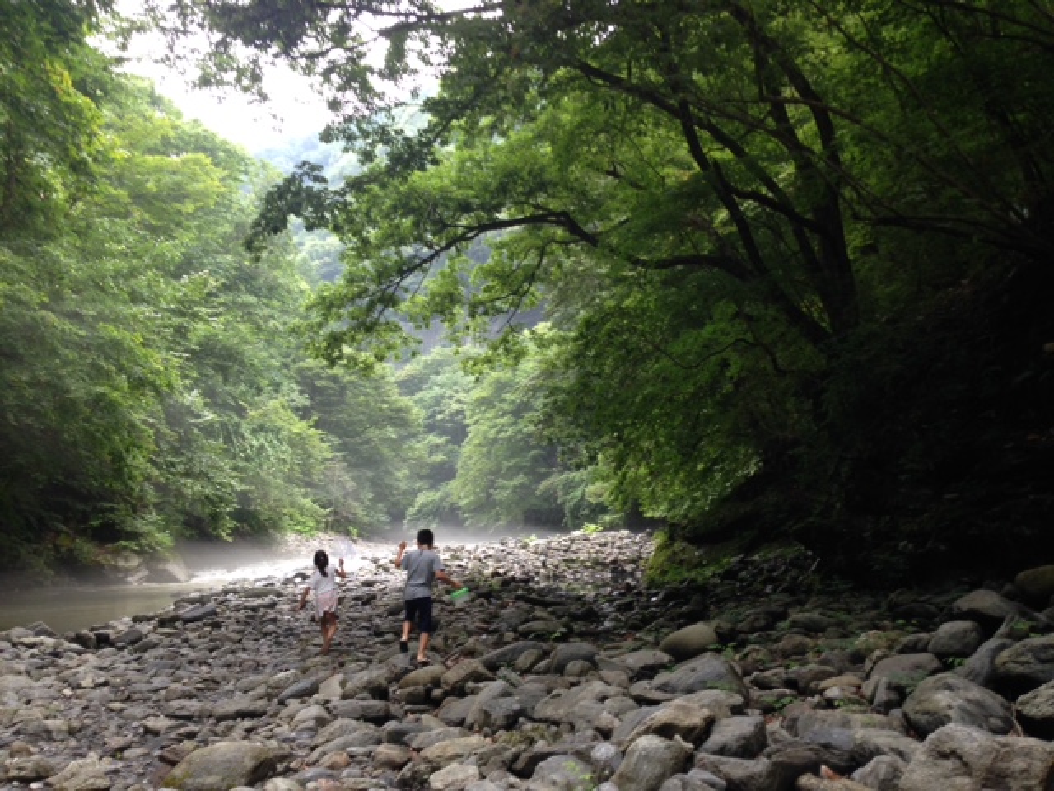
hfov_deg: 55.4
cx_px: 527
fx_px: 1005
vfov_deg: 42.9
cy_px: 396
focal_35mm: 33
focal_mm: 4.12
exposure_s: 1/24
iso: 50
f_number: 2.4
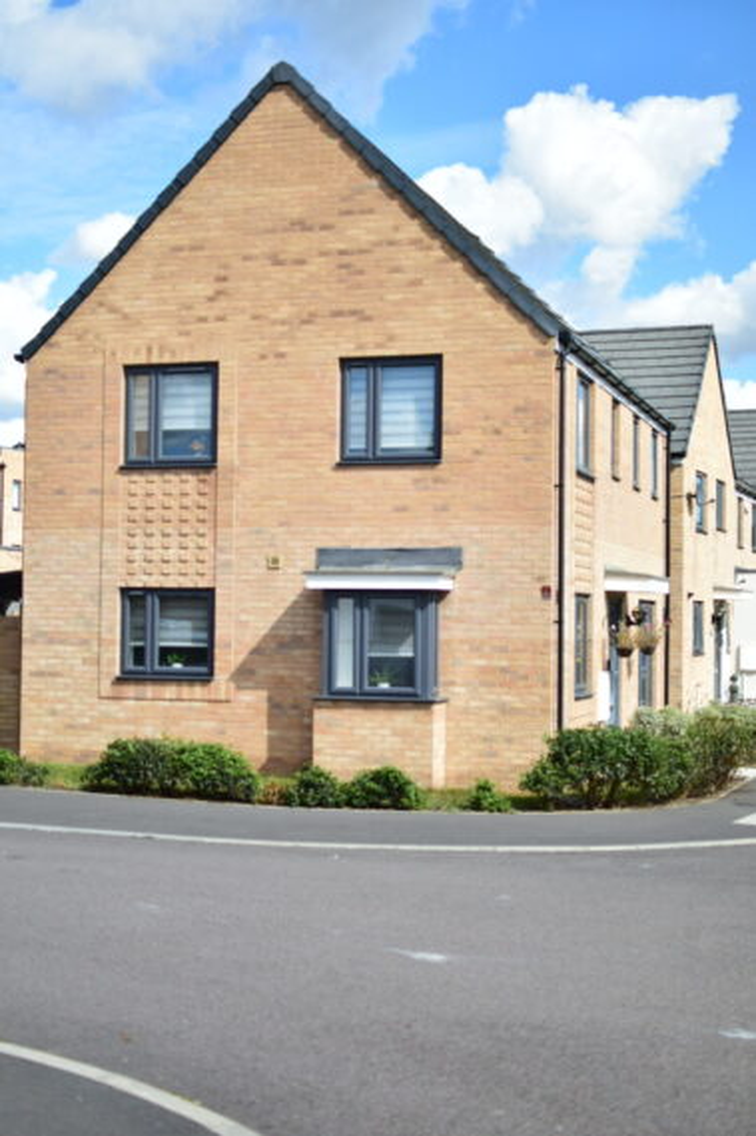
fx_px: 1655
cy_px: 568
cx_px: 378
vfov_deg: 37.9
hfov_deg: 25.7
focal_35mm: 52
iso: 160
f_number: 1.8
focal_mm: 35
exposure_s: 1/4000
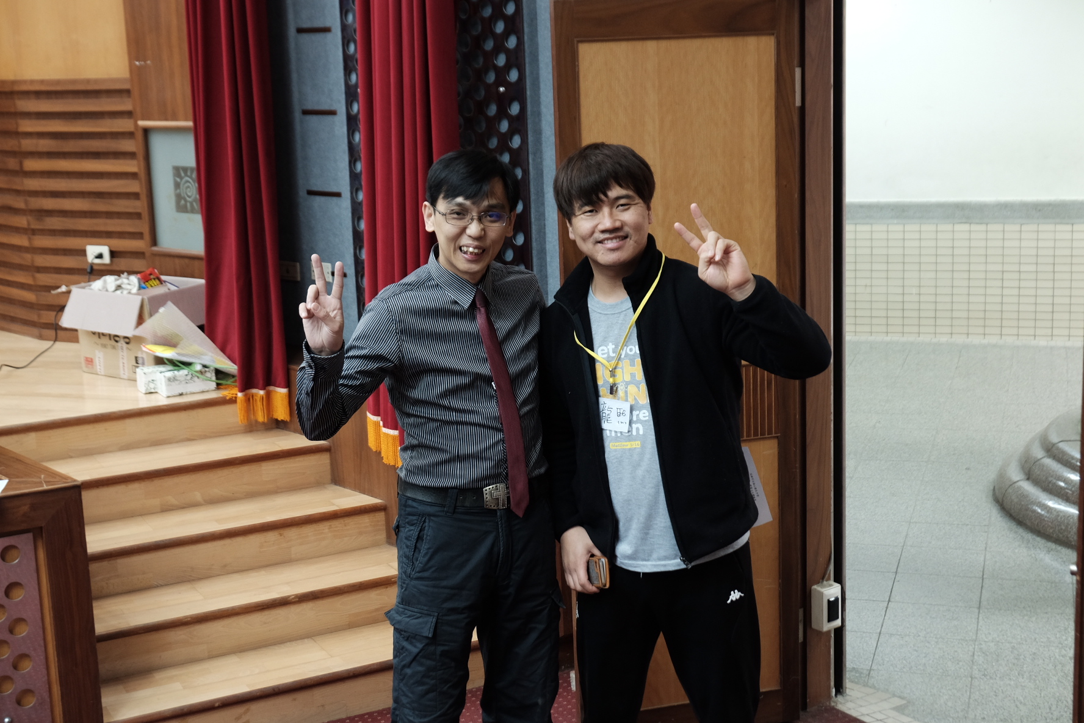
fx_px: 1475
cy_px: 362
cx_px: 542
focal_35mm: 49
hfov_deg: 40.3
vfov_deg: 27.5
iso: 800
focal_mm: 32.6
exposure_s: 1/10
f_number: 4.3
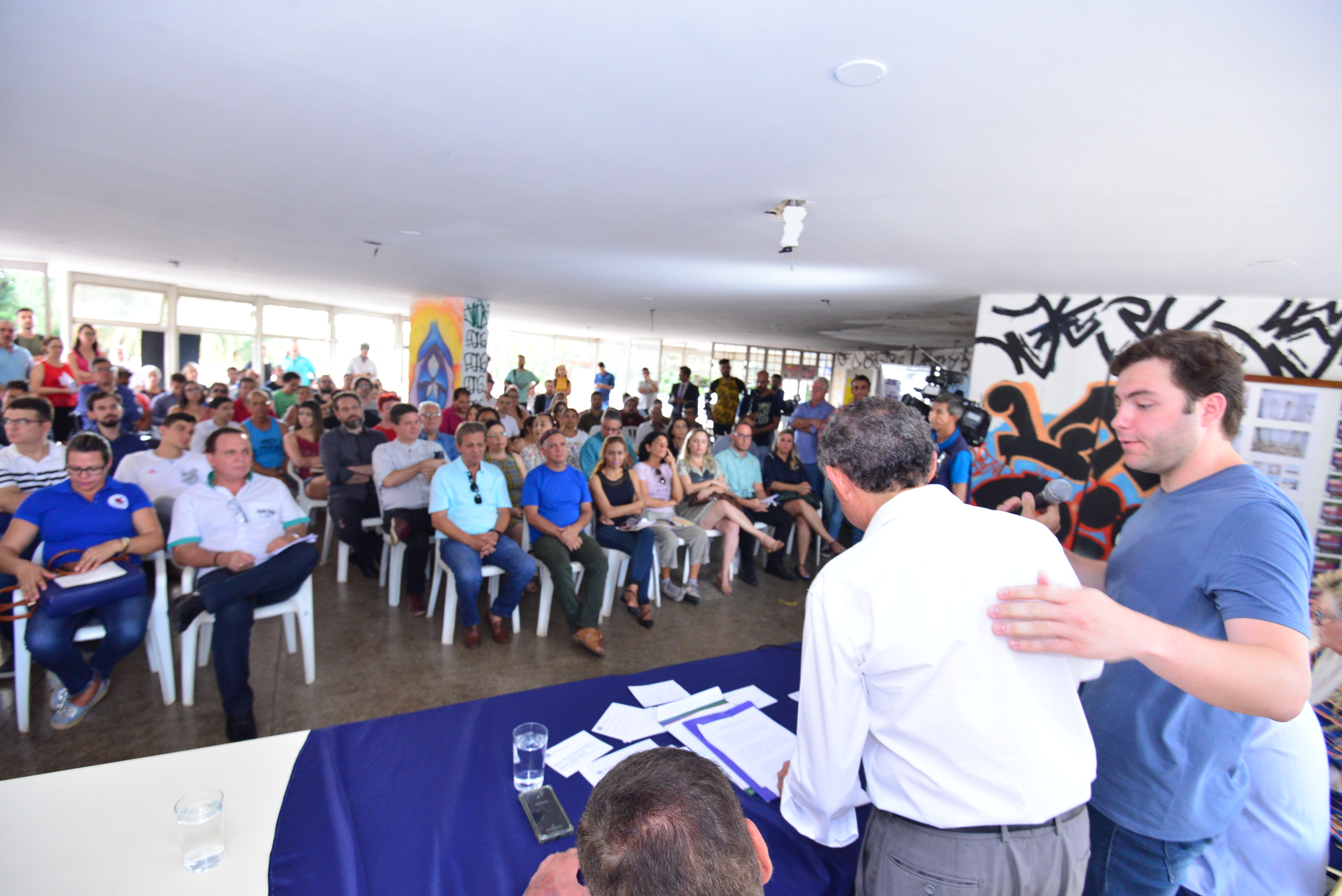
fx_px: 597
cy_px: 448
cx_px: 671
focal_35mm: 16
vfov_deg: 73.8
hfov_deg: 96.7
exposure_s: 1/60
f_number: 4
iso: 2500
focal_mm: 16
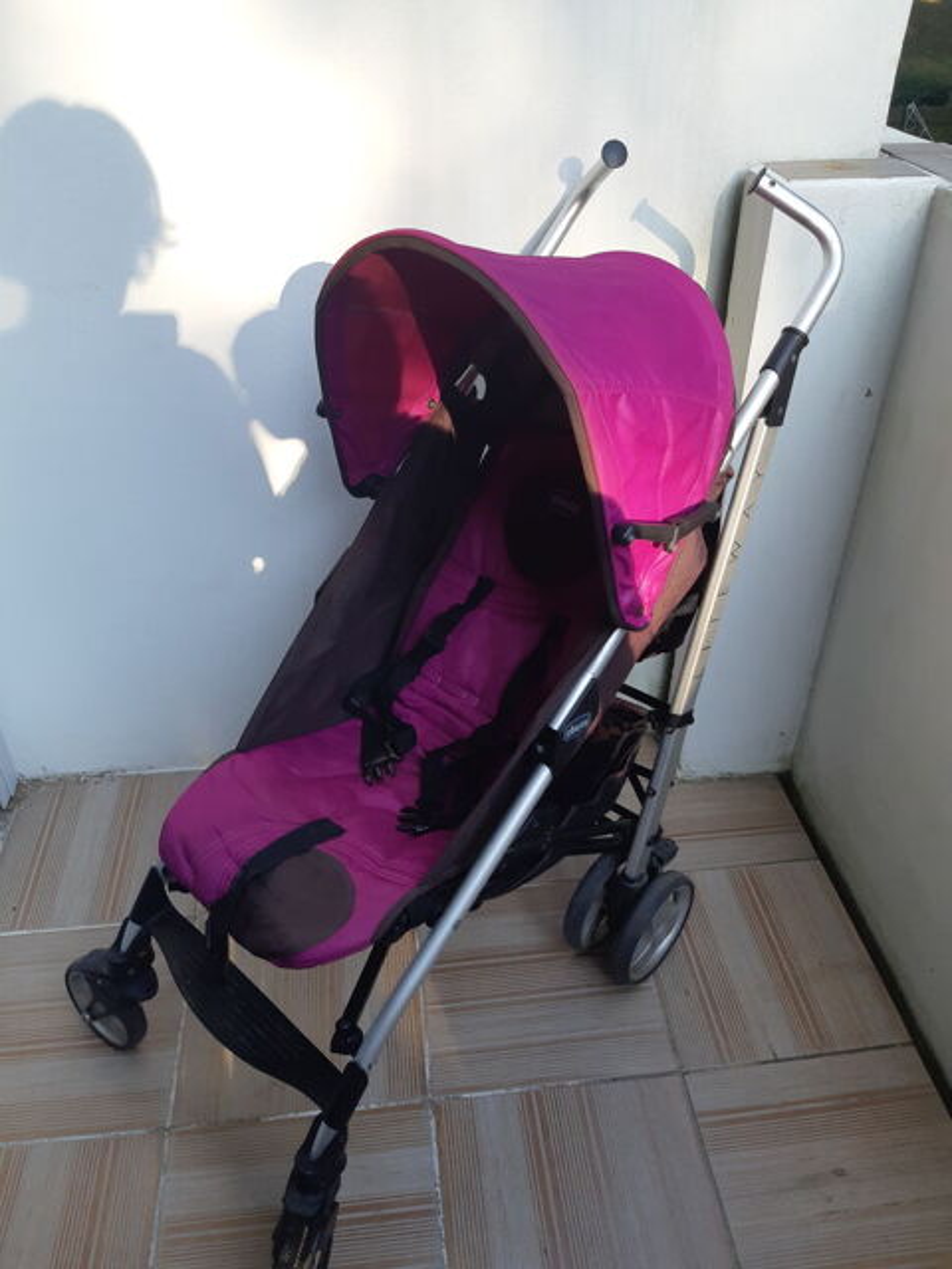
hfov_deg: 53.1
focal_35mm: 26
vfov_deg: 67.3
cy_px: 634
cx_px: 476
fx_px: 953
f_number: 1.7
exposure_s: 1/242
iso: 40
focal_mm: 3.93
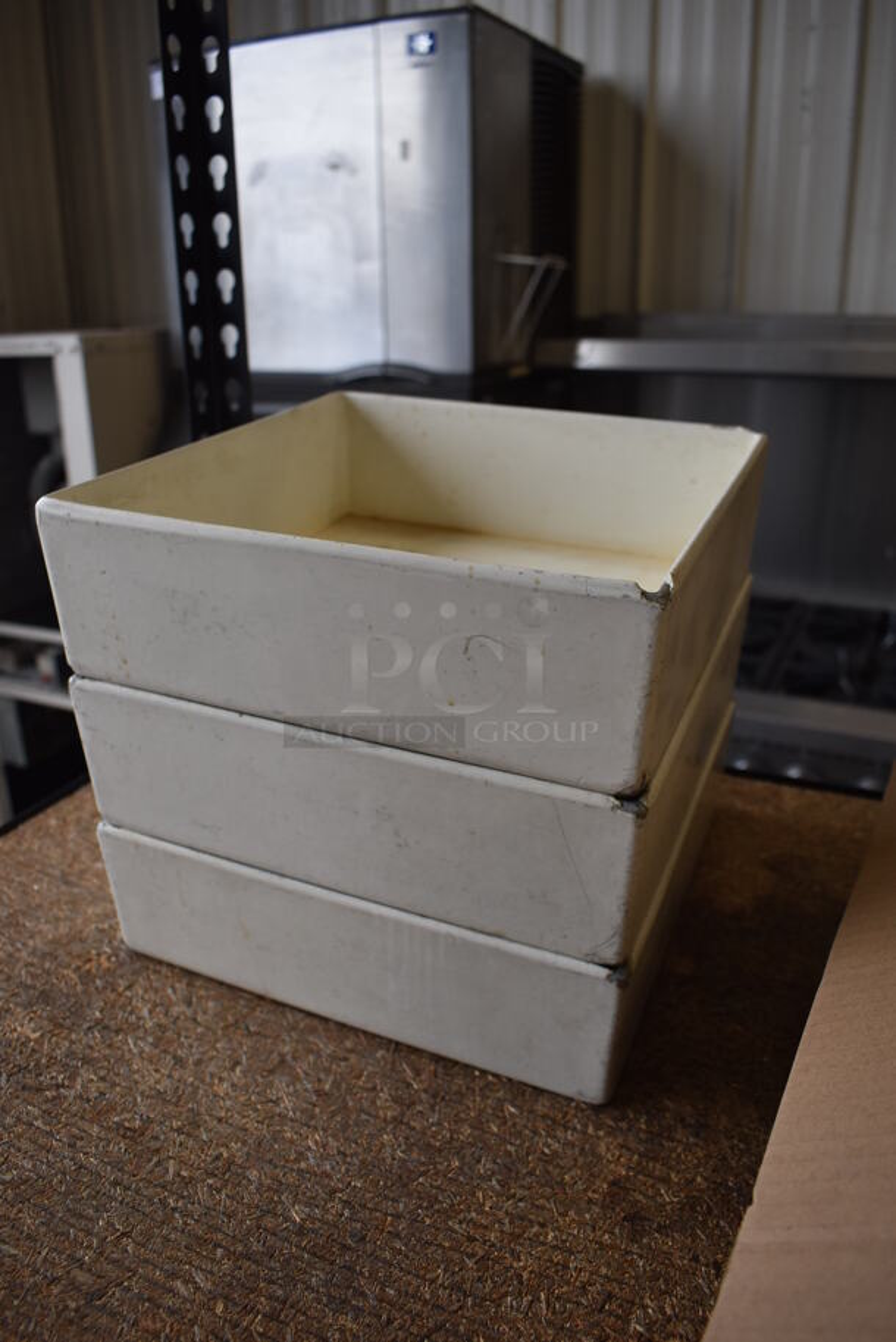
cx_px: 448
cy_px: 671
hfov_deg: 48.0
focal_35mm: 27
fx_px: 1006
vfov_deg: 67.3
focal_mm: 18
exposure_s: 1/250
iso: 400
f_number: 5
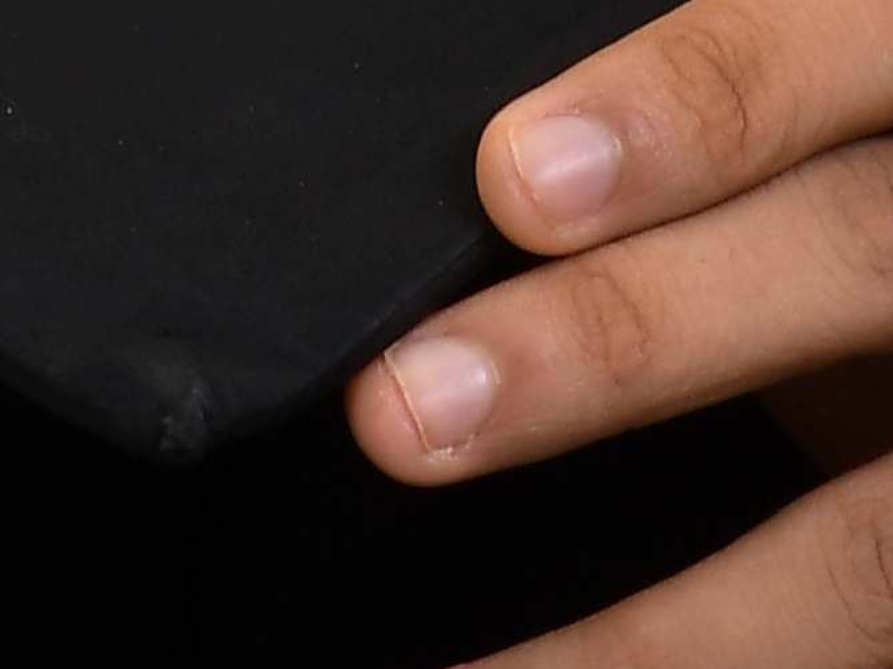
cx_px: -473
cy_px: -2809
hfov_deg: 1.9
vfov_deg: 1.4
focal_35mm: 1021
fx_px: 26330
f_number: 11
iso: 160
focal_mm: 85
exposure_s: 1/125
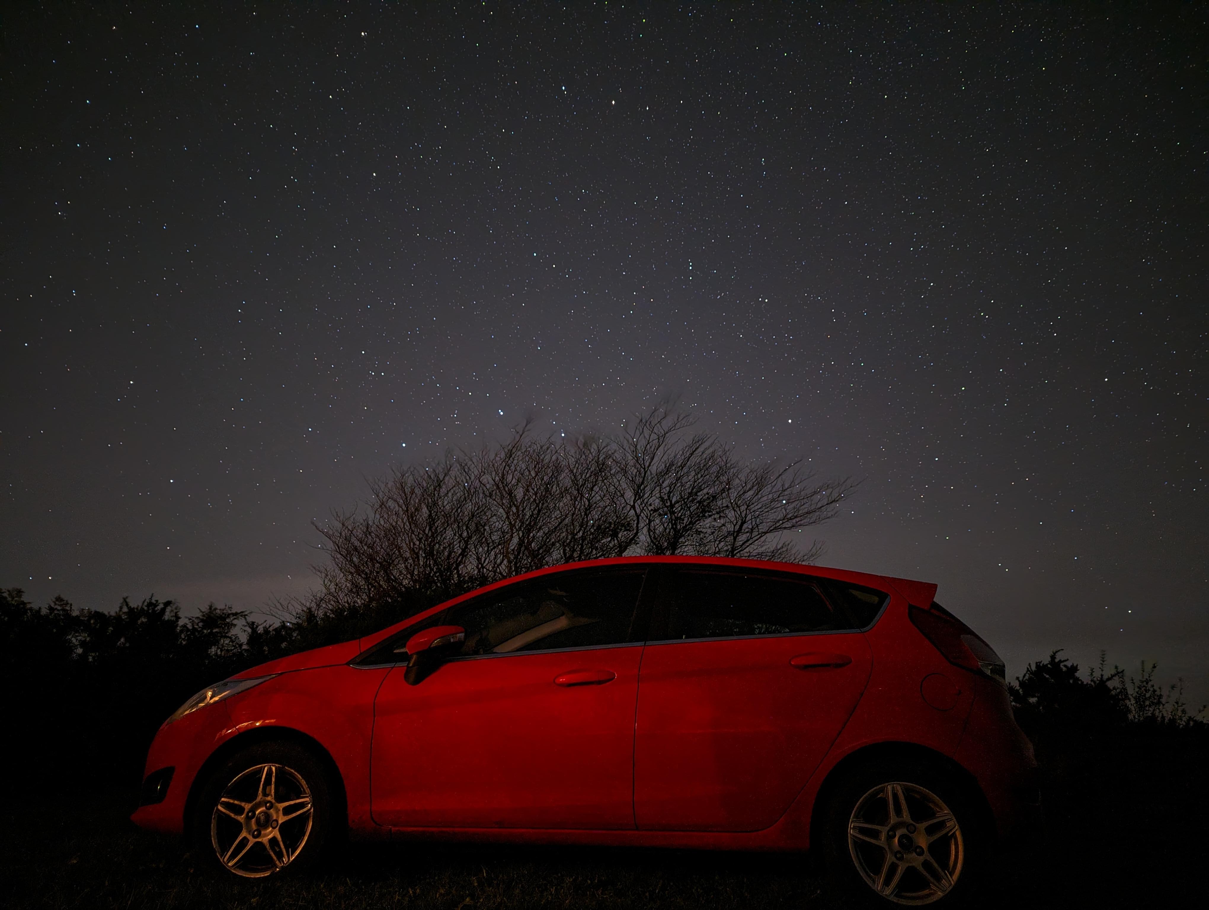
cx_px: 604
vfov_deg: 56.9
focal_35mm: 24
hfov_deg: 71.5
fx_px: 839
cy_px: 455
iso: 2596
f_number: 1.85
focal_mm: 6.81
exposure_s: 16
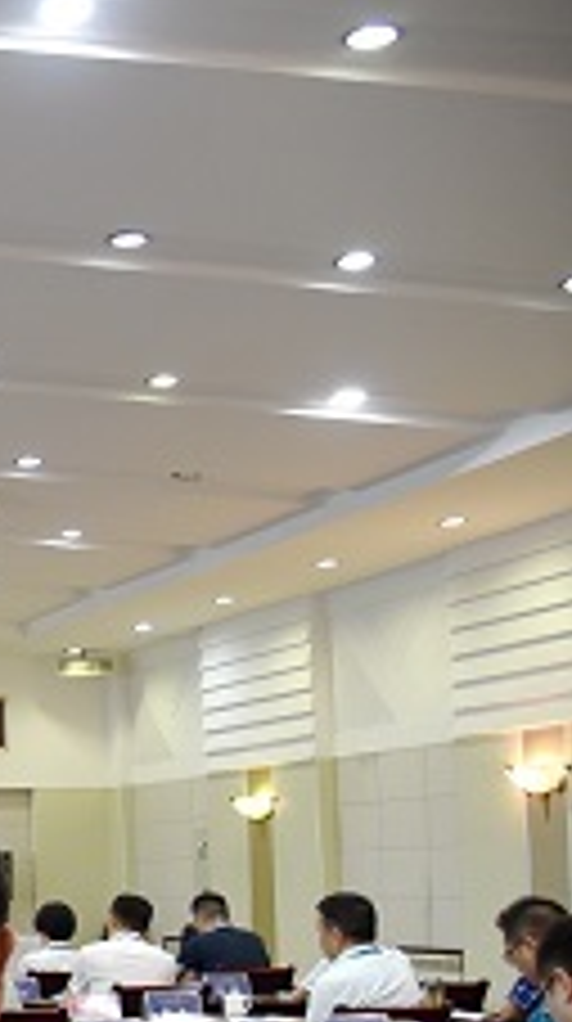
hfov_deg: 14.9
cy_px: 797
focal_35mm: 61
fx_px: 1652
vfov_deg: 33.5
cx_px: -662
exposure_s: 1/60
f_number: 4
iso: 1000
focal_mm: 24
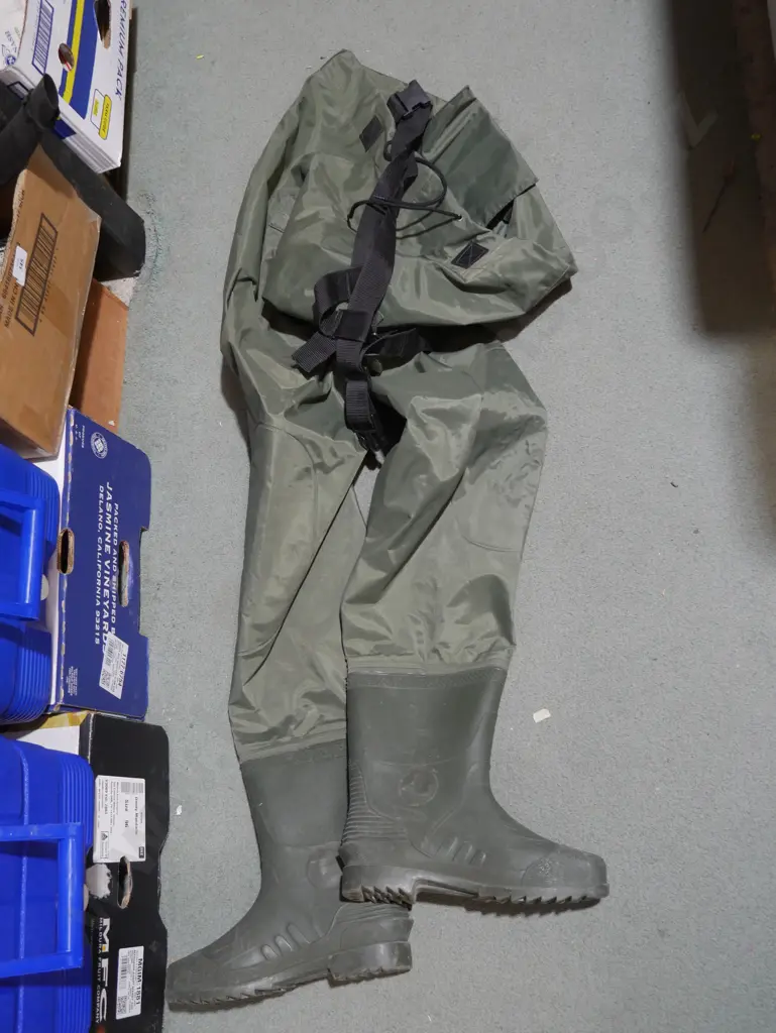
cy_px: 516
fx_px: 1075
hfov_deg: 39.7
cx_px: 388
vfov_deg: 51.3
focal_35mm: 36
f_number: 4
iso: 500
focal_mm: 18
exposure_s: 1/60
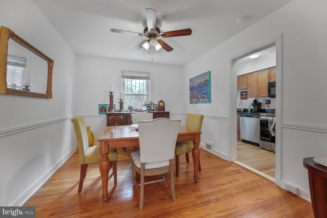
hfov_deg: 104.3
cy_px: 109
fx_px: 127
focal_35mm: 14
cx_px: 164
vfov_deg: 81.2
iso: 400
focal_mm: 14
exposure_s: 1/1.43
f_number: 8
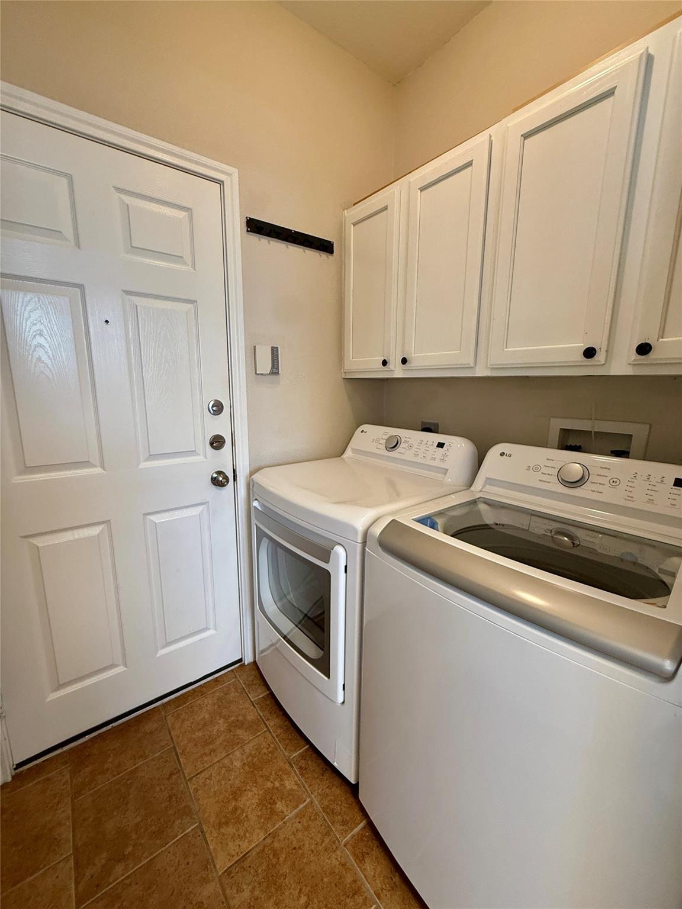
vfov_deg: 102.1
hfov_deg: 85.7
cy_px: 454
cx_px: 341
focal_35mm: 14
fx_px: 368
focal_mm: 2.22
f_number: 2.2
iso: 250
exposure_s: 1/60
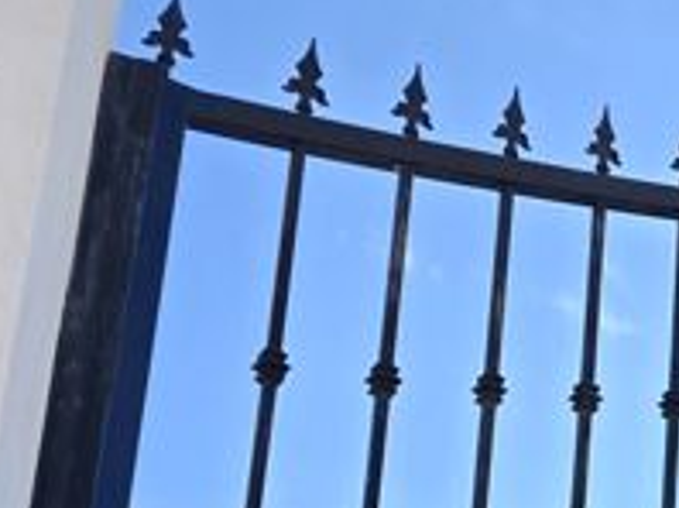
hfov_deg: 19.9
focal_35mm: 82
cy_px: 724
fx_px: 1606
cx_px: 1075
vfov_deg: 16.6
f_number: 1.7
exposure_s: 1/271
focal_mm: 6.3
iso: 12
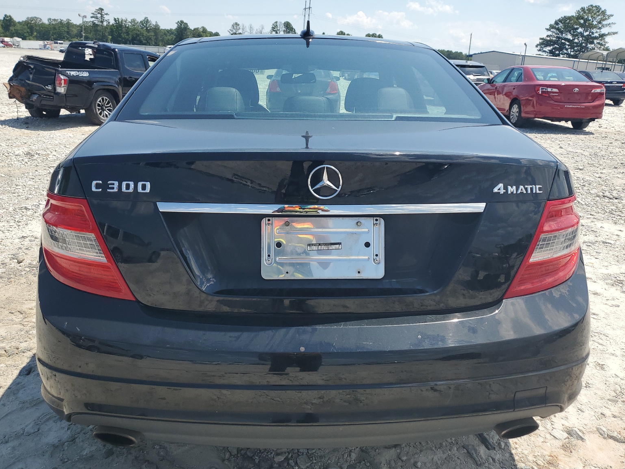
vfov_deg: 51.4
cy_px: 240
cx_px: 312
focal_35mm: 27
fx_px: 488
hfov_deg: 65.3
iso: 50
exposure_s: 1/3333
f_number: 1.5
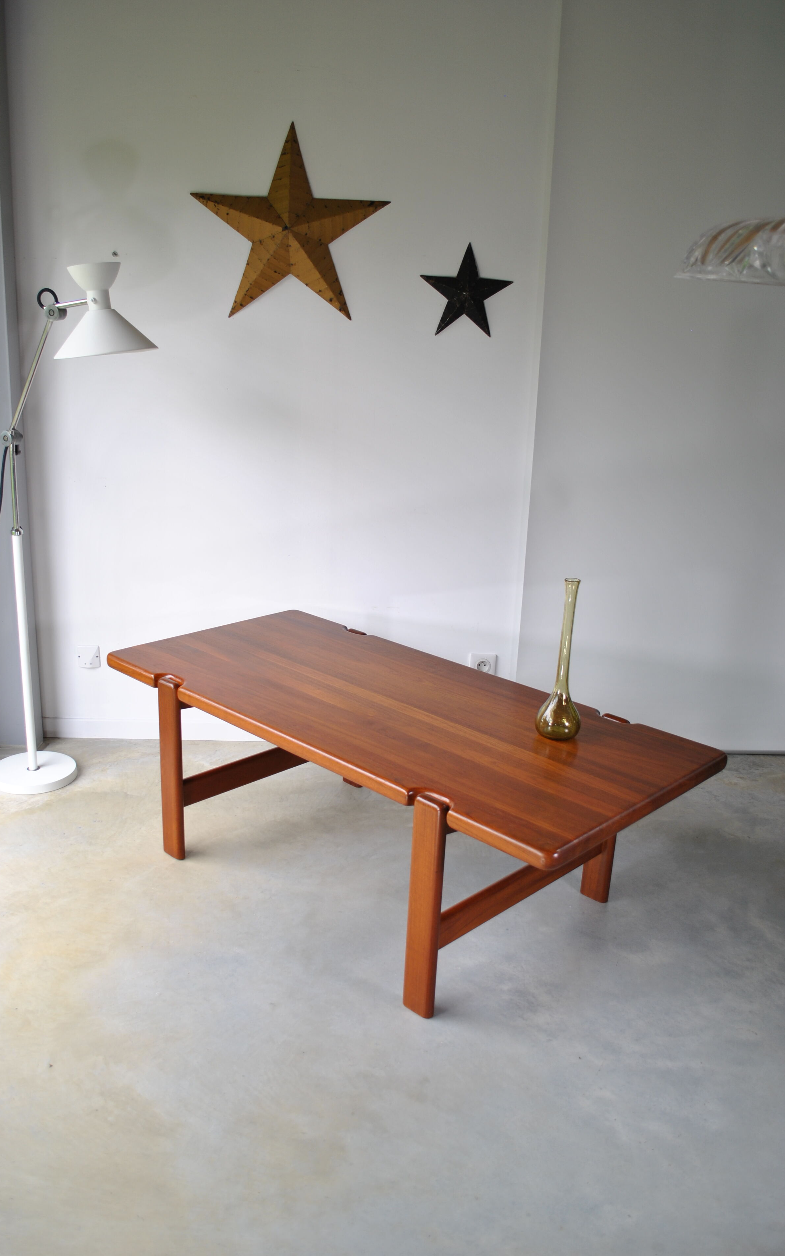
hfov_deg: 40.6
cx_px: 379
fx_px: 1061
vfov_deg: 61.2
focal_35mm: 31
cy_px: 631
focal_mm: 20
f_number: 3.8
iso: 100
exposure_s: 1/60
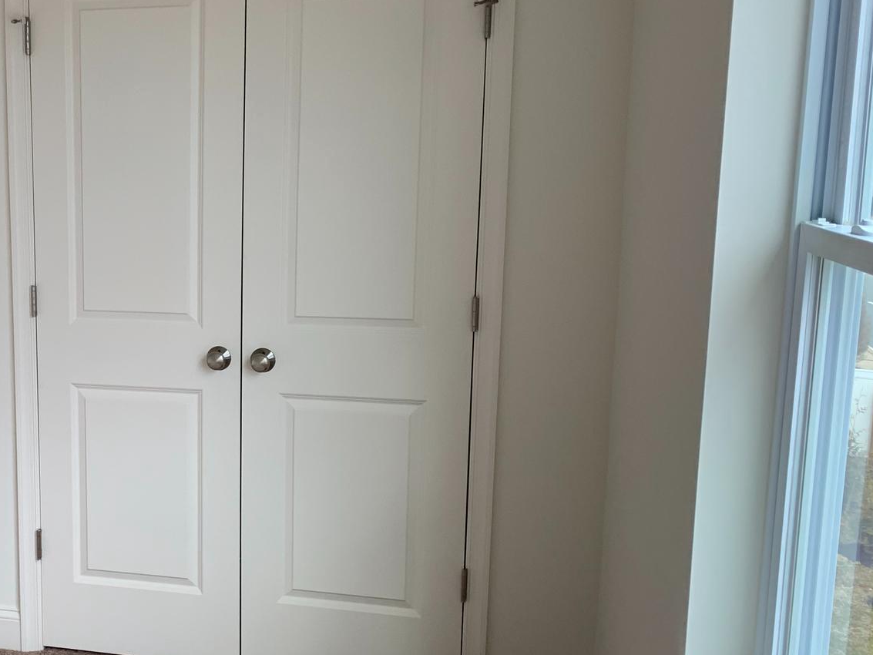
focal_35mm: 47
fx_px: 1185
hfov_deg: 37.8
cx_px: 91
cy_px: 341
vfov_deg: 30.9
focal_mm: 4.25
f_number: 1.8
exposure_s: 1/121
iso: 64
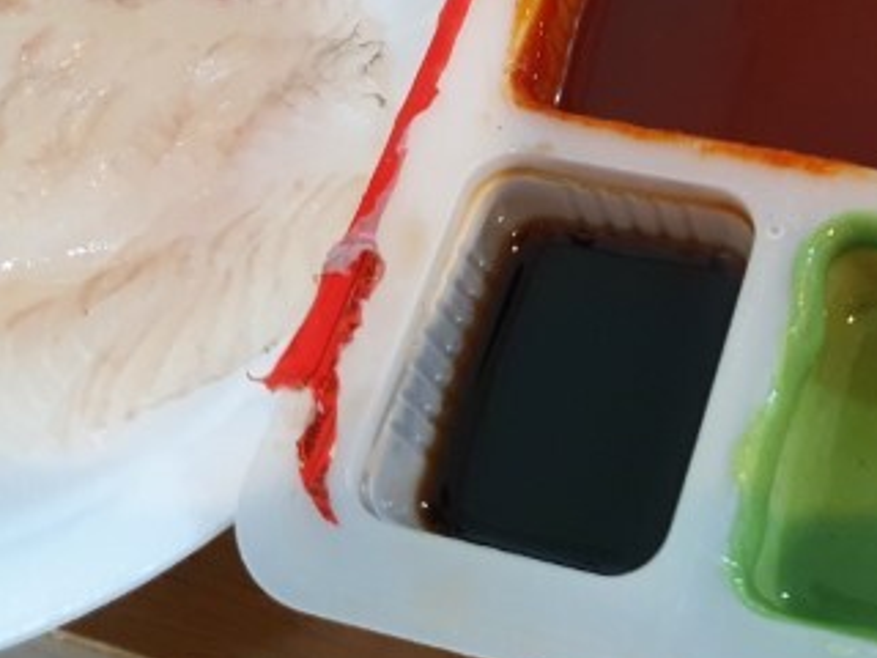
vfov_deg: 27.4
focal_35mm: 52
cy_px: 126
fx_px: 1317
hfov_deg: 34.2
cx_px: 830
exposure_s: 1/60
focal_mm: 4.32
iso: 640
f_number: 1.5
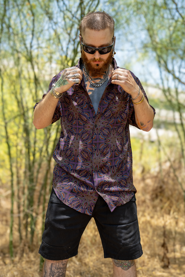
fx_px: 281
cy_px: 138
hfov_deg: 36.5
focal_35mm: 36
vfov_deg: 52.6
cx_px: 92
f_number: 4
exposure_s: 1/160
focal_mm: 36.4
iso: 125
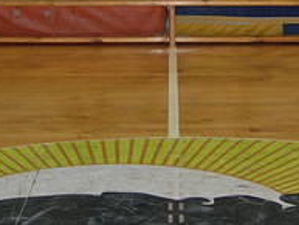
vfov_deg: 11.5
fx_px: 1089
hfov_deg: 15.6
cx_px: 201
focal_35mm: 126
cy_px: -43
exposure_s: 1/60.1
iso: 88
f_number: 2.8
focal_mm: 7.8
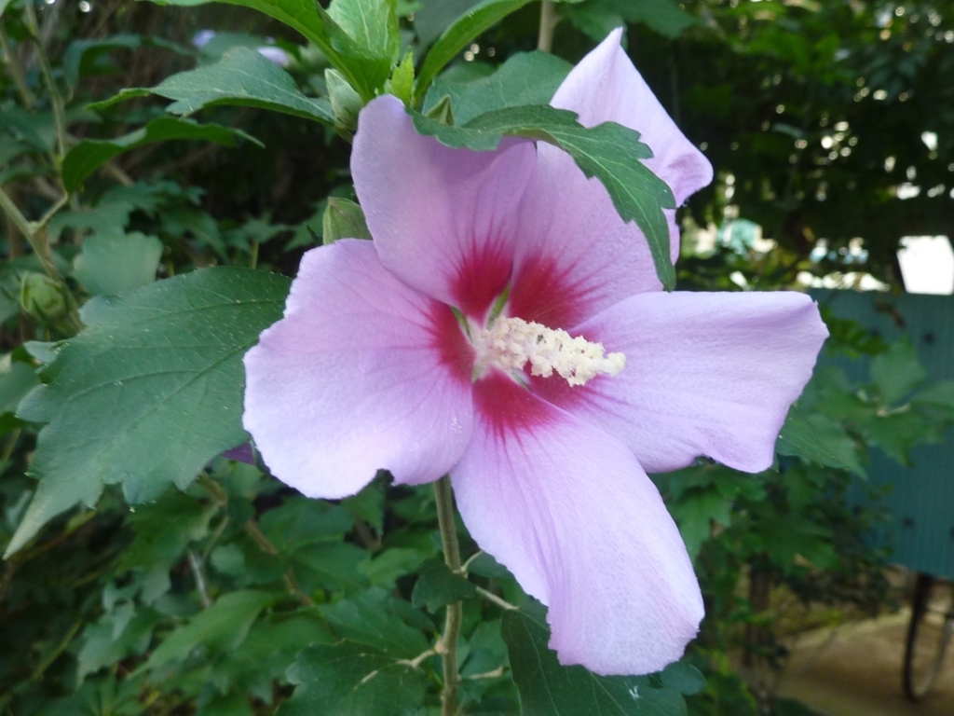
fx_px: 689
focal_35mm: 25
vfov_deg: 54.9
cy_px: 358
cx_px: 477
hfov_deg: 69.4
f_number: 3.3
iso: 160
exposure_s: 1/30
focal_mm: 4.1
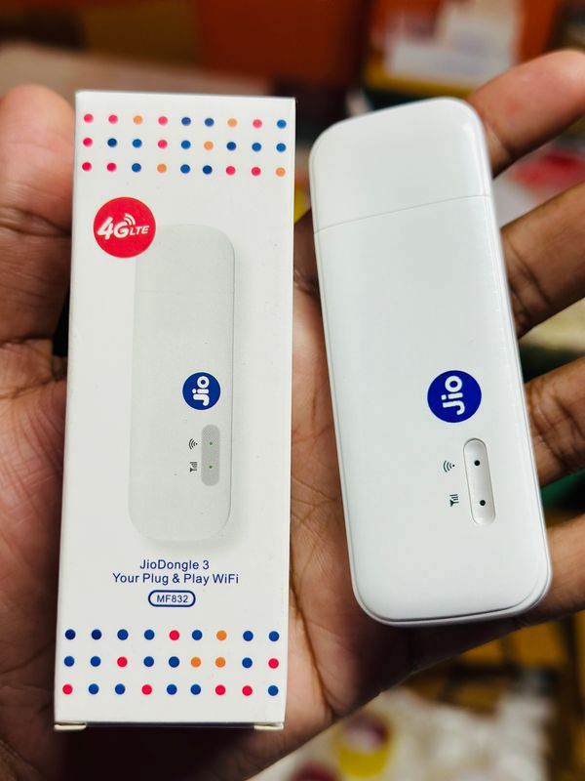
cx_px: 292
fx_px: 1082
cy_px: 390
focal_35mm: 48
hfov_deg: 30.3
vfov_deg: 39.7
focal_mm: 6.86
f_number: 1.78
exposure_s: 1/111
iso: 125
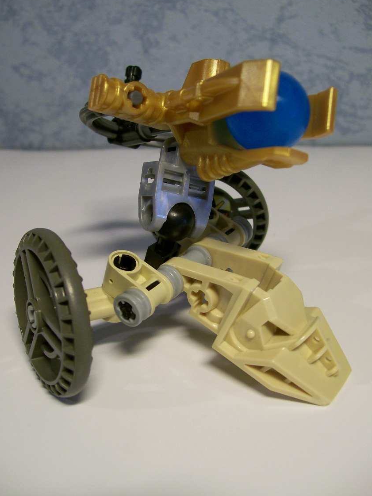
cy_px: 242
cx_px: 183
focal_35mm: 37
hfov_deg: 38.7
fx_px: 530
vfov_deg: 50.1
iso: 100
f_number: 2.7
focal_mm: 6
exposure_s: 1/32
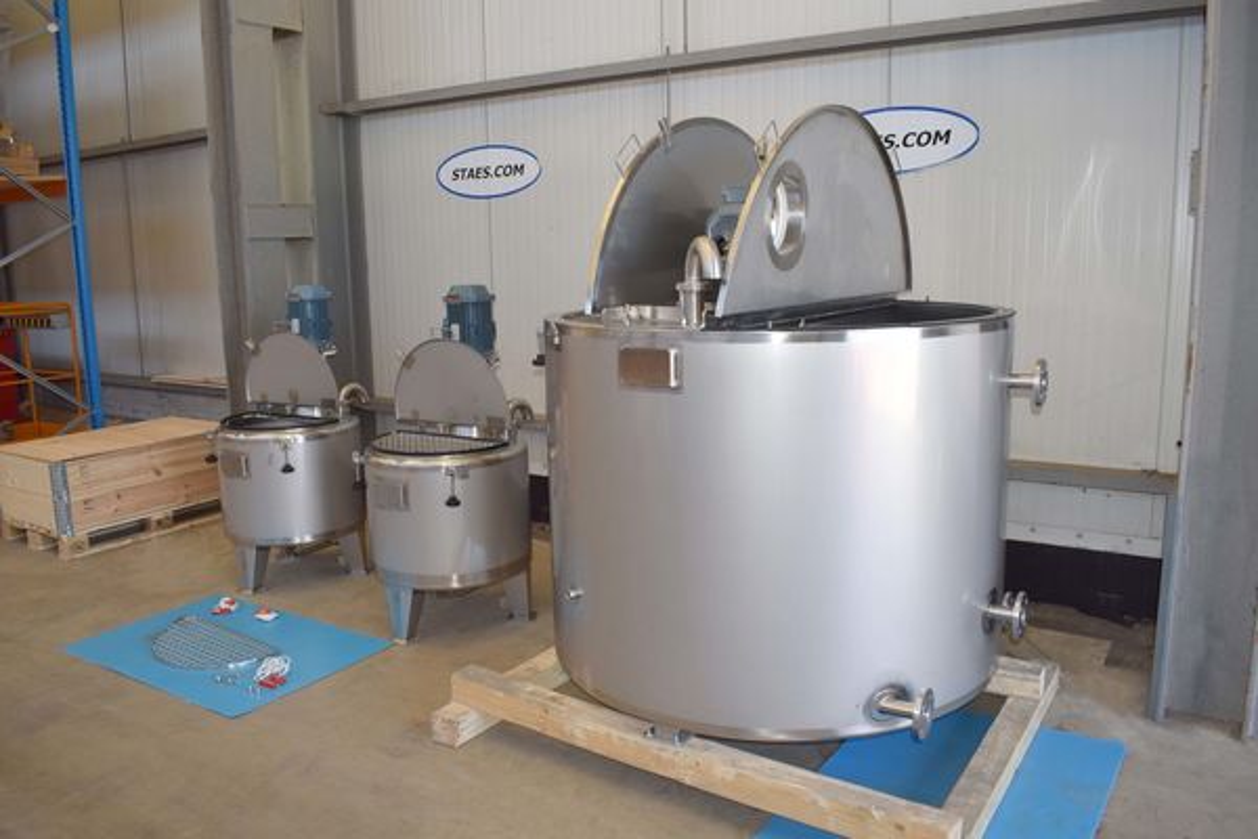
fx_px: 943
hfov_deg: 67.4
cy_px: 420
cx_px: 629
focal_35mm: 27
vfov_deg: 47.9
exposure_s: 1/125
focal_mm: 18
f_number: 5.6
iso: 450
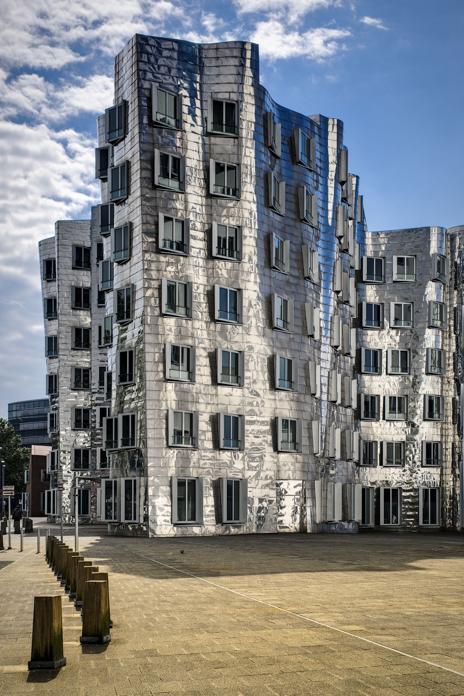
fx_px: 677
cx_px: 232
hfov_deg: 37.8
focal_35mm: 35
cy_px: 348
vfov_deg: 54.4
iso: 160
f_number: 8
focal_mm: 23.5
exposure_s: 1/500
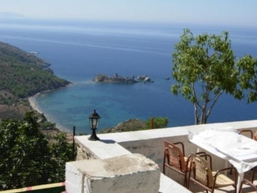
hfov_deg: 32.1
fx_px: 445
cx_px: 159
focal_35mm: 60
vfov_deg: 24.4
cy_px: 79
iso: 50
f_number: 6.9
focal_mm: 10.1
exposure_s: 1/352
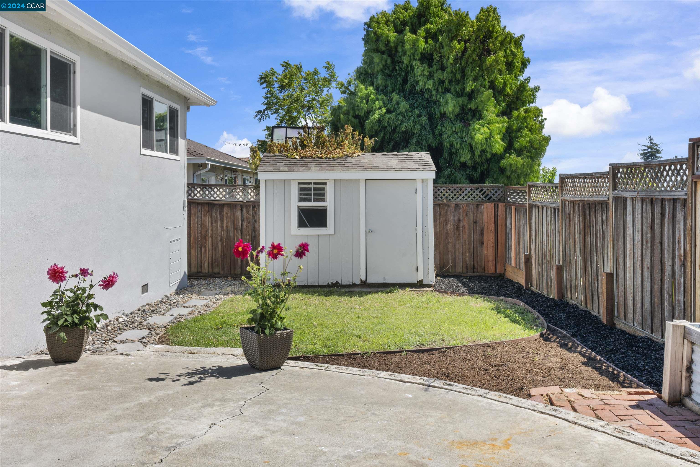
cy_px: 234
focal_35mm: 35
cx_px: 350
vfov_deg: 37.9
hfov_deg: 54.4
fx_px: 681
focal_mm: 35
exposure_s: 1/30
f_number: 14
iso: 100
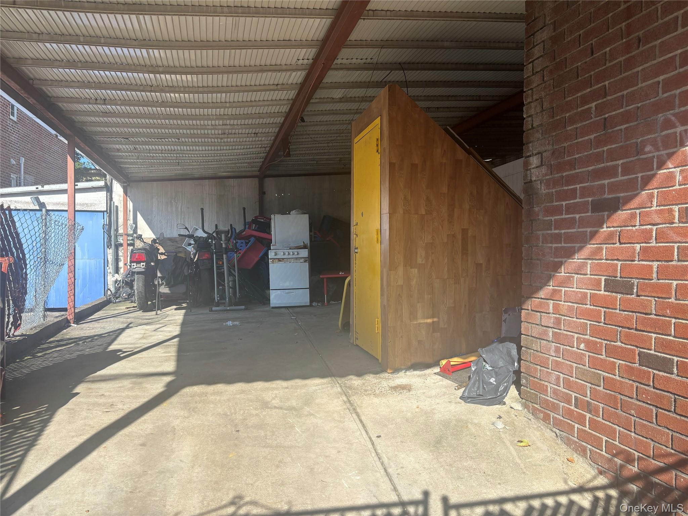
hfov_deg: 67.3
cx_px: 344
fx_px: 517
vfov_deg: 53.1
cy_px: 258
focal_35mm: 26
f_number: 1.6
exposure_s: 1/1399
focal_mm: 5.96
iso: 50
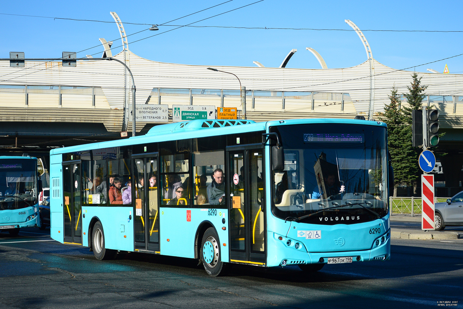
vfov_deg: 18.2
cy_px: 154
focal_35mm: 75
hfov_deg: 27.0
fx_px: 965
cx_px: 232
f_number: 6.3
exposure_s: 1/800
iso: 200
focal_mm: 50
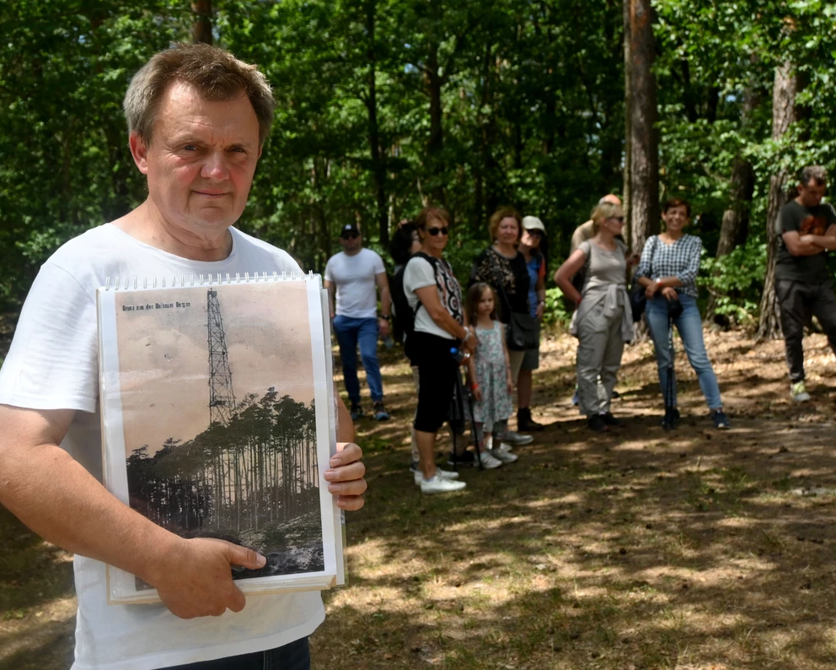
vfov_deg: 35.2
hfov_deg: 43.1
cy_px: 336
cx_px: 338
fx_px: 1053
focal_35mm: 43
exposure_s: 1/1250
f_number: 5
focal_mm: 25
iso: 400
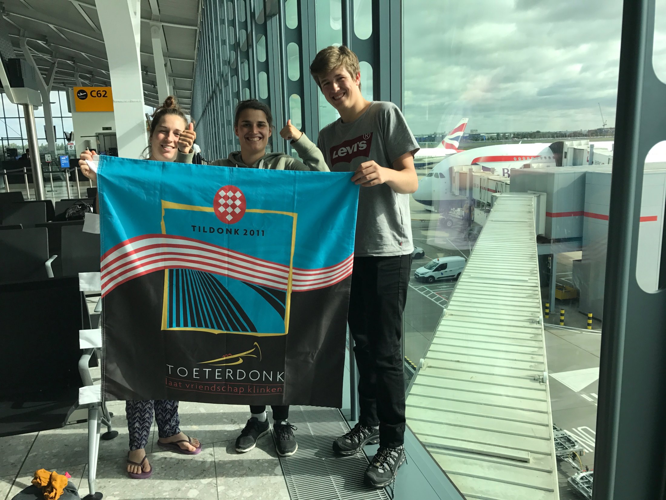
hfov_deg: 63.4
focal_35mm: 28
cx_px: 333
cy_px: 250
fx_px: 539
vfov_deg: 49.7
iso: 20
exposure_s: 1/630
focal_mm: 3.99
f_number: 1.8
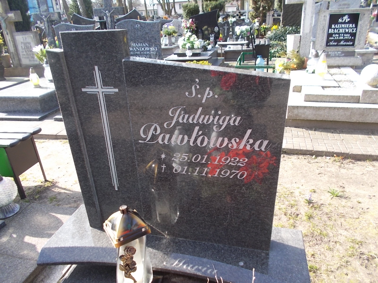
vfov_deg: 53.1
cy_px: 142
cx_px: 189
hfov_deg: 67.3
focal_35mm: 26
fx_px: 284
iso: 80
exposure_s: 1/160
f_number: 3.2
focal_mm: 4.6
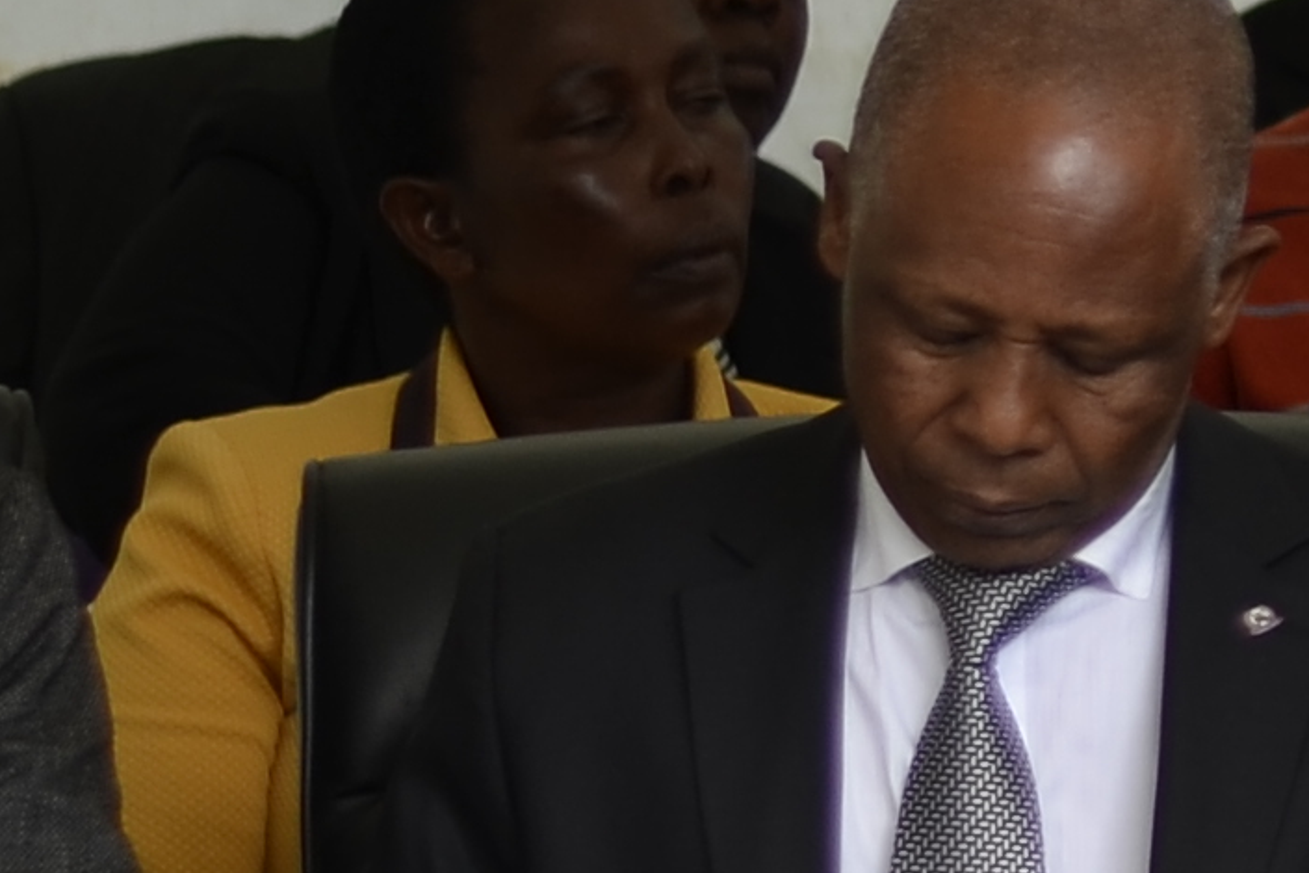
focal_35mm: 523
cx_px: 4198
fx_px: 19015
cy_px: -529
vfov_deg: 2.6
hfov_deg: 3.8
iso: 100
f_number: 1.8
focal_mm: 50
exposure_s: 1/320
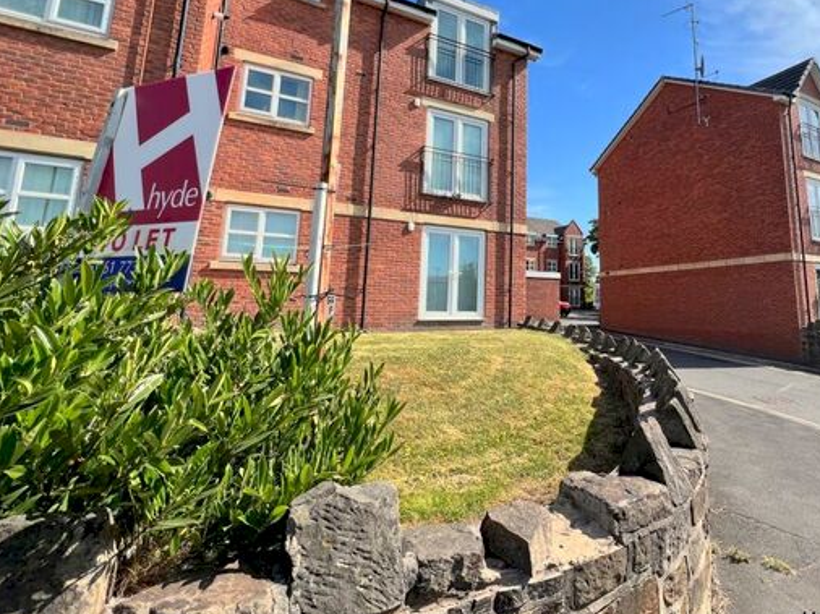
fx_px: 426
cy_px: 229
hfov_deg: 85.6
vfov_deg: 70.4
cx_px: 527
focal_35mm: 18
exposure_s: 1/1074
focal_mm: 1.57
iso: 32
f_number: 1.8
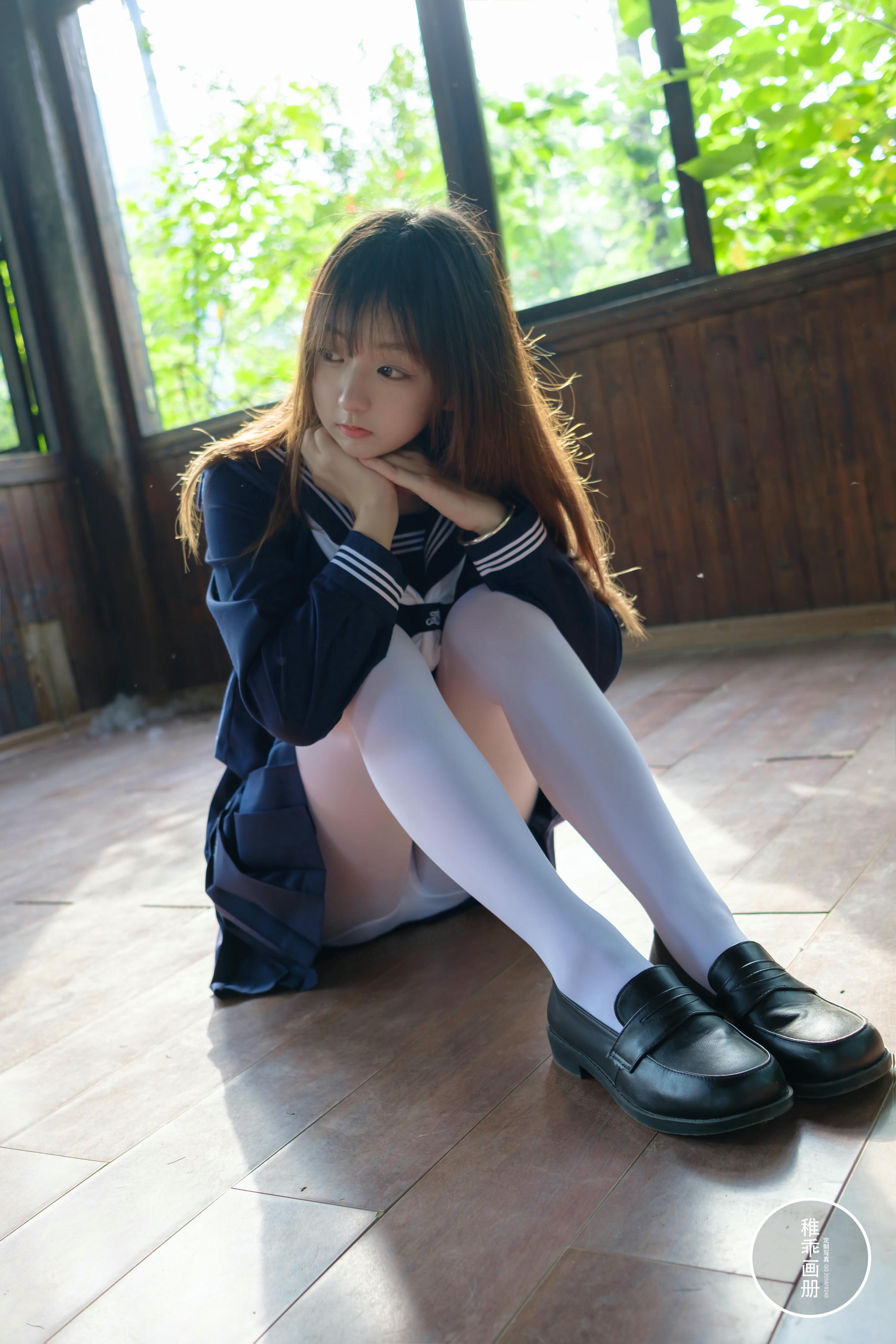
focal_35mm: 35
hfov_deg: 37.9
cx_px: 448
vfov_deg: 54.4
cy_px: 672
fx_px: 1307
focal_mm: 23
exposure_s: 1/160
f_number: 3.2
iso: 160
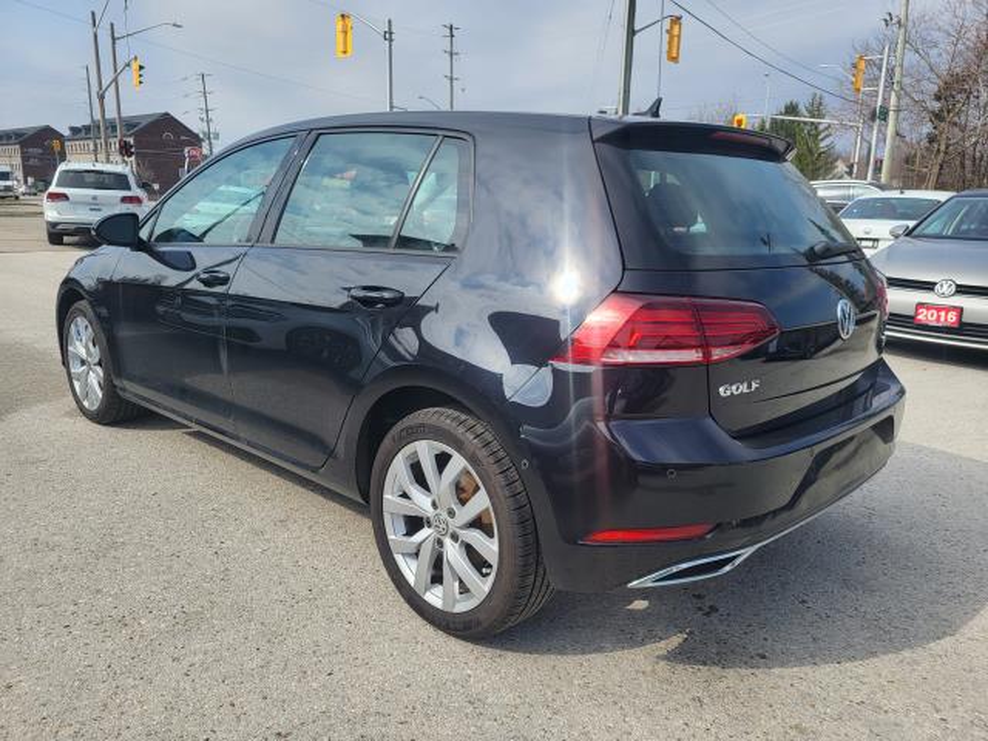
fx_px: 742
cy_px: 370
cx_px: 494
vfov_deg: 53.1
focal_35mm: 26
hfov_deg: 67.3
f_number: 1.8
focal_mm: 5.4
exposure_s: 1/1889
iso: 40
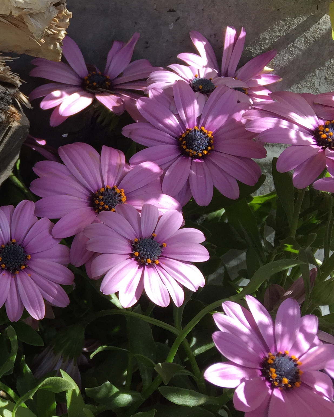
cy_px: 262
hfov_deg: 22.6
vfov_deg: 31.3
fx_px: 741
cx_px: -105
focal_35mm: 60
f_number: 2.2
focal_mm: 4.15
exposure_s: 1/1014
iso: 32
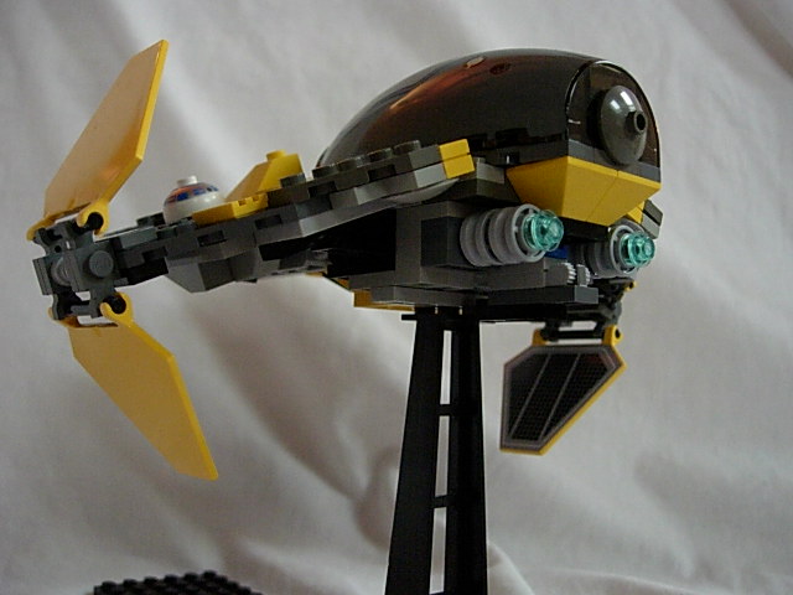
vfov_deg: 37.7
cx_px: 396
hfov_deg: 49.0
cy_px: 298
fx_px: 871
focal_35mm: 38
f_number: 2.8
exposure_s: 1/67.8
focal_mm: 7.8
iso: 400
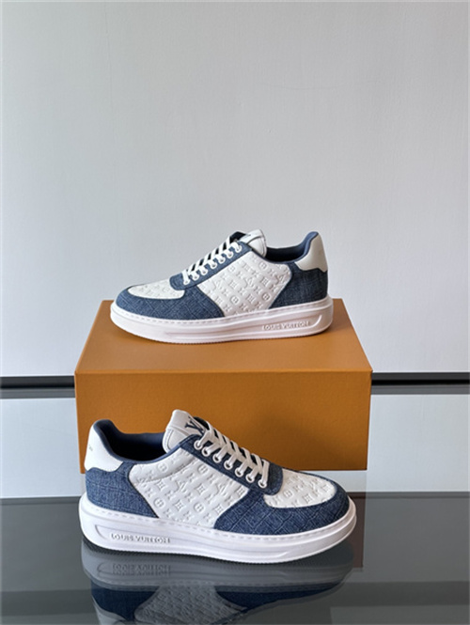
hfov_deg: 30.3
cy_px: 312
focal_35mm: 48
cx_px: 235
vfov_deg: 39.6
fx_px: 868
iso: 50
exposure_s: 1/166
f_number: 1.78
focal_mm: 6.86
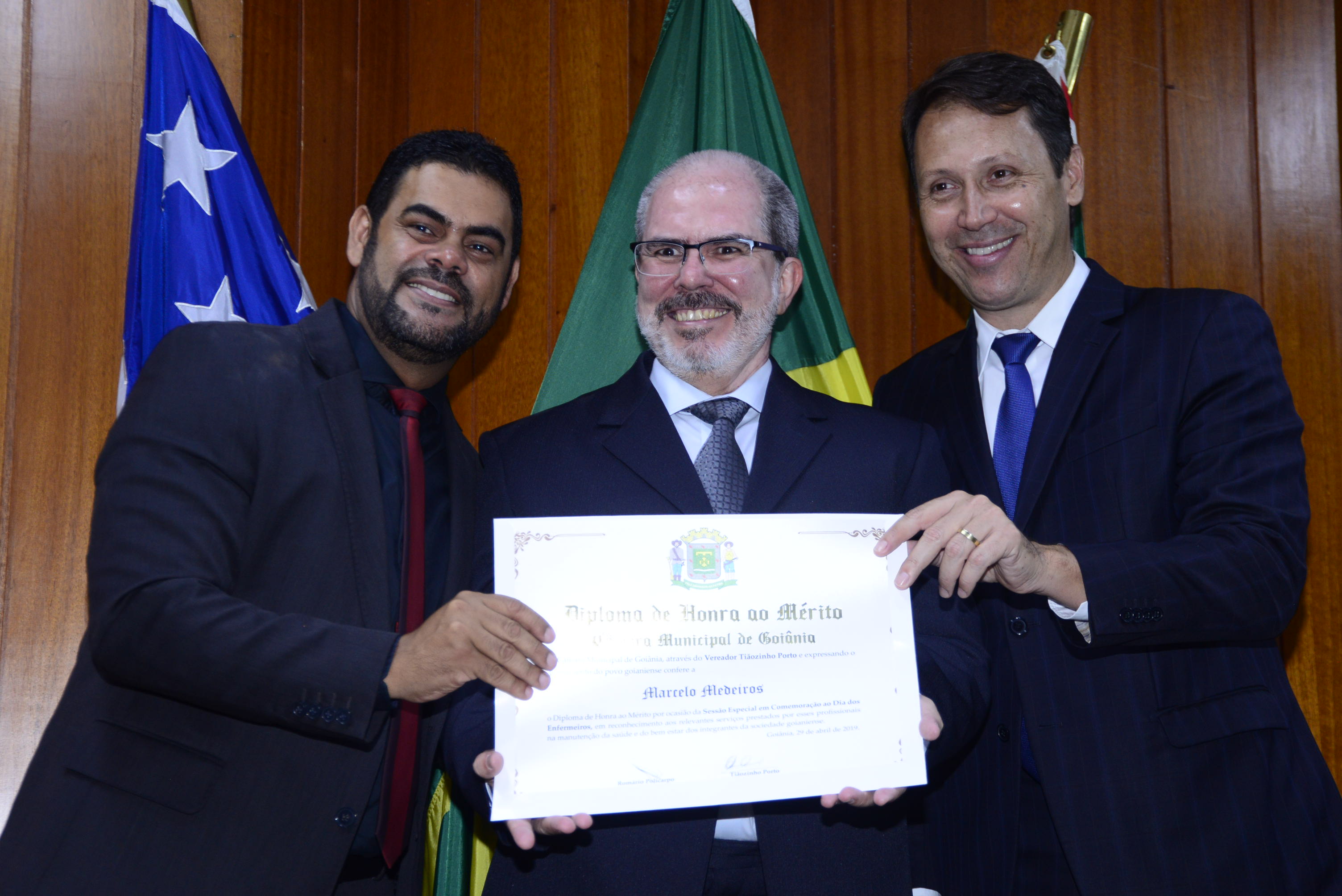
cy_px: 448
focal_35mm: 66
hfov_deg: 30.5
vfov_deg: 20.6
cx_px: 671
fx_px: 2461
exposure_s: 1/80
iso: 1600
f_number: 5.6
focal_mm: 66
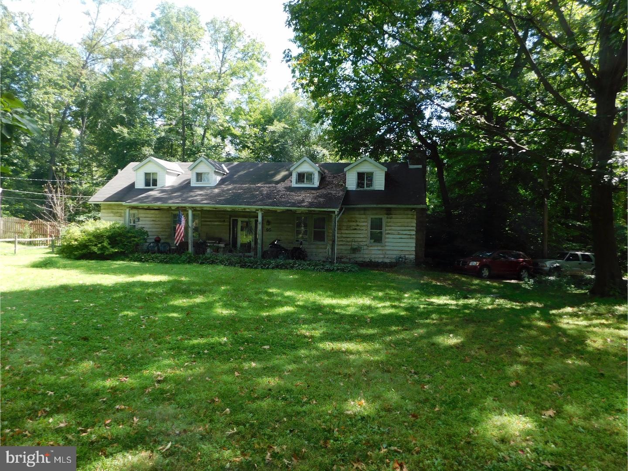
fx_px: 417
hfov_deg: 73.9
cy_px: 236
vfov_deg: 58.9
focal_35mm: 23
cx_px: 314
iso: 125
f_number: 3
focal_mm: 4
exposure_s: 1/250
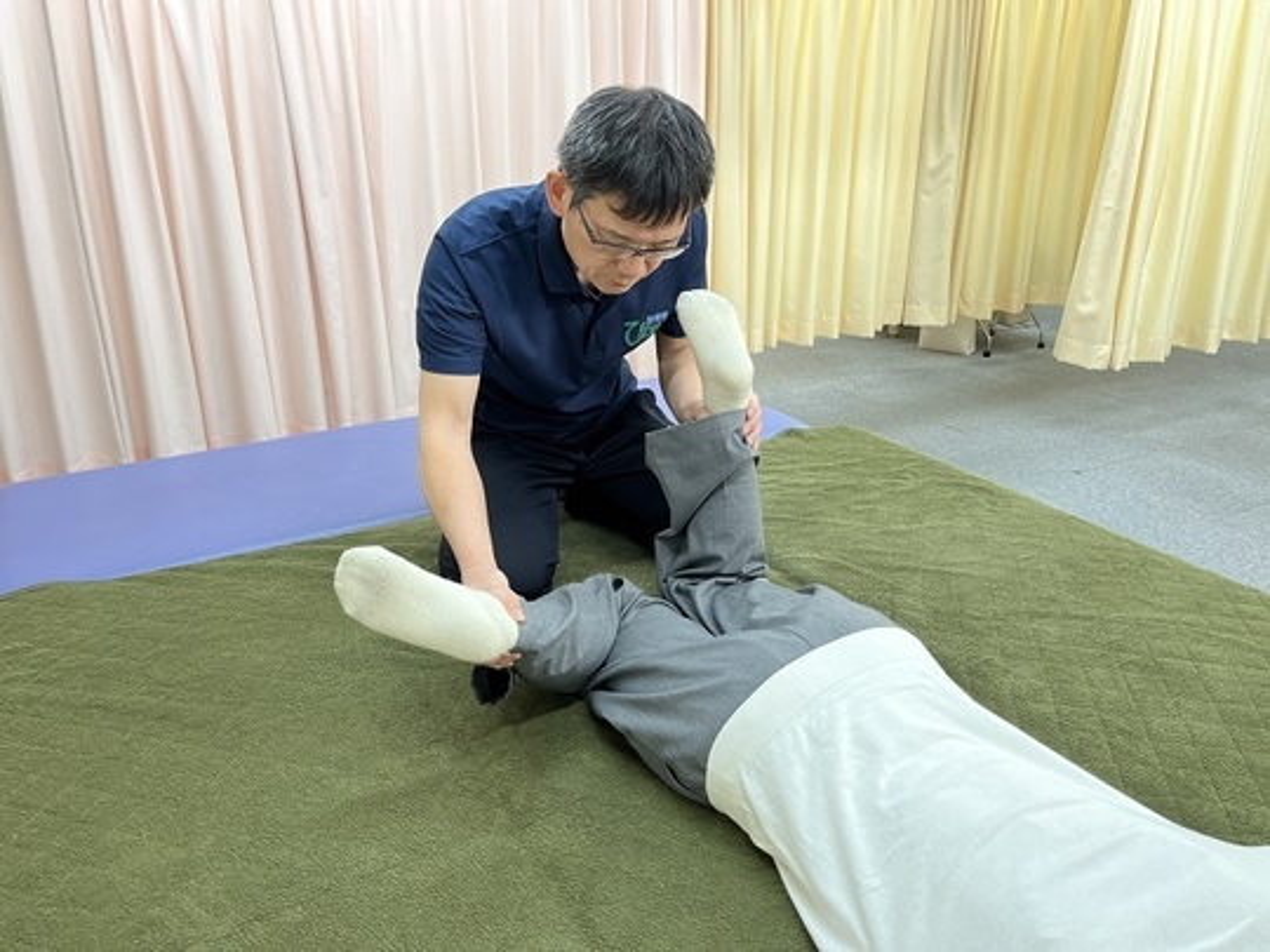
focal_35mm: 26
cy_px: 476
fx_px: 954
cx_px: 635
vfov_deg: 53.1
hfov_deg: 67.3
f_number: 1.6
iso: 125
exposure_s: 1/100
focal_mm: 5.1
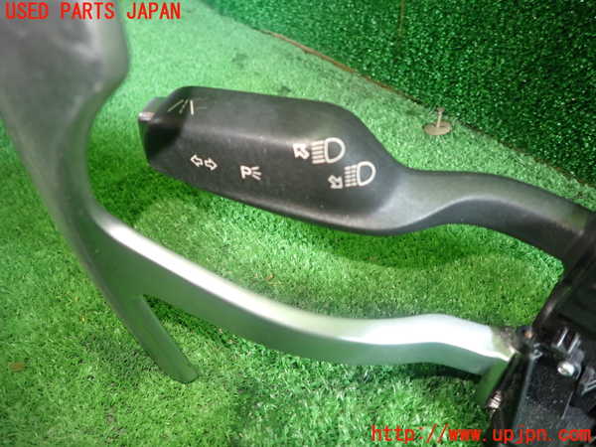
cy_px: 224
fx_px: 430
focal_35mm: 25
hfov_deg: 69.4
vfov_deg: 54.9
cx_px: 298
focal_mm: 4.5
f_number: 2
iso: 250
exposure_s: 1/30
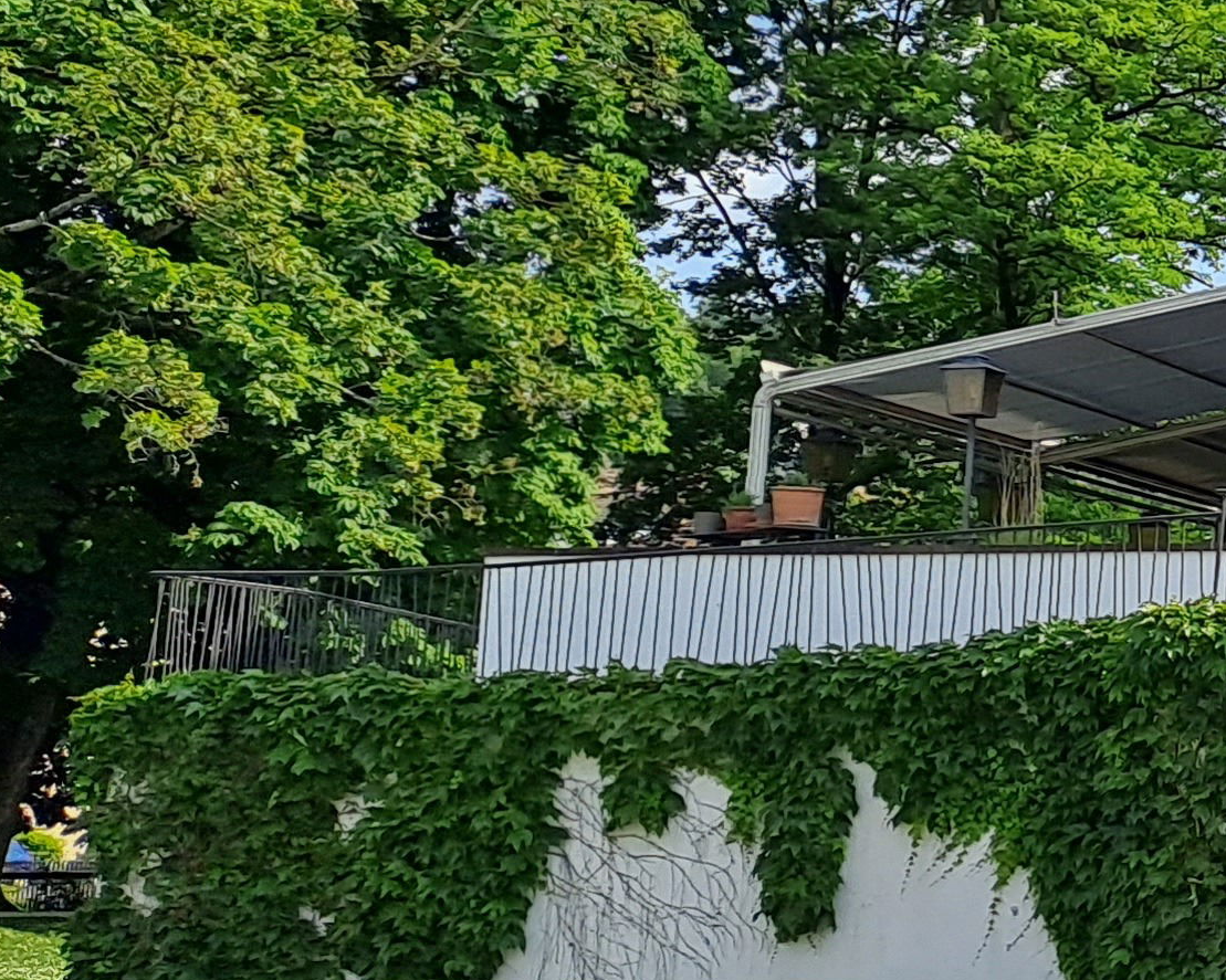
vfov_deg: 17.5
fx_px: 3193
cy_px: 434
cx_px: 2204
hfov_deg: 17.6
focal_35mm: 88
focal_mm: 4.65
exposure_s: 1/1969
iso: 32
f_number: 1.8
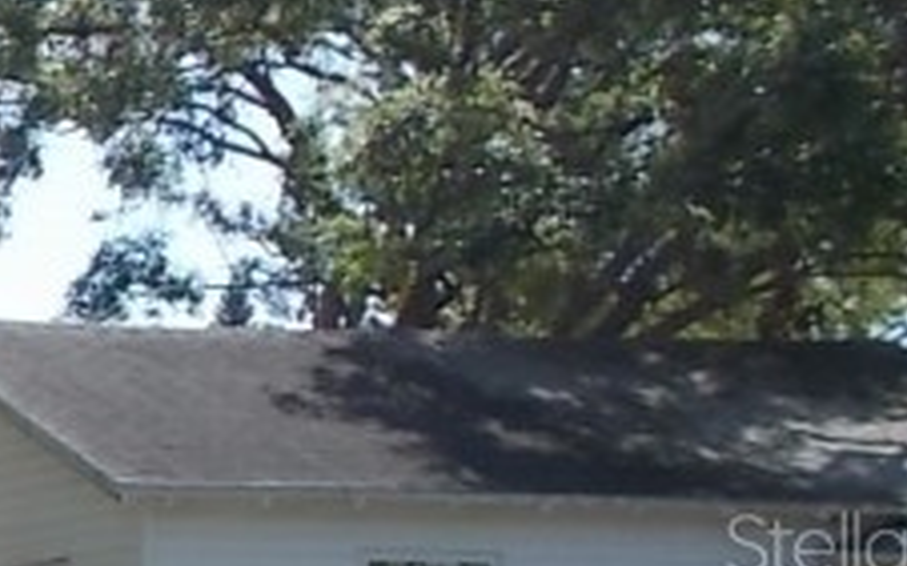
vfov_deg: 10.4
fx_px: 3088
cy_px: 542
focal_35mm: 125
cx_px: -951
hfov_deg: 13.9
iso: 80
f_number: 8
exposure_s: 1/100
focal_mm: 4.6
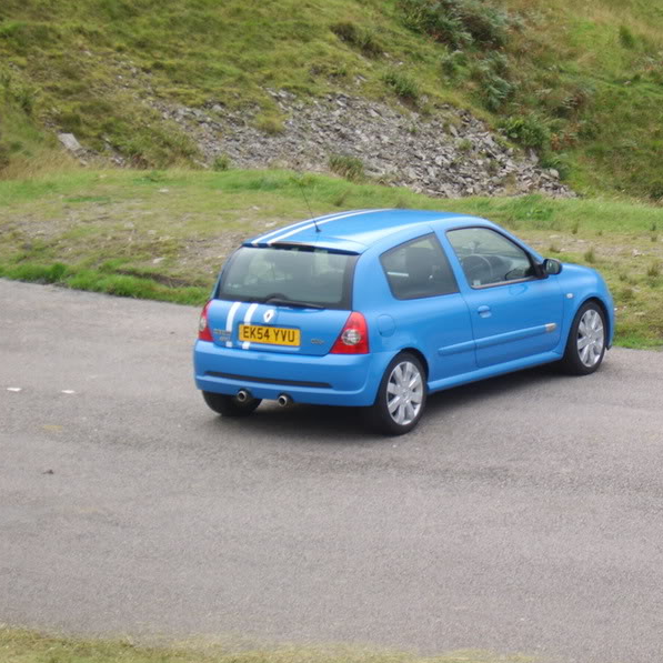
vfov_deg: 16.9
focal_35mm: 103
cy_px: 332
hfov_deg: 16.9
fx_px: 2232
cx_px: 435
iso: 50
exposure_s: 1/50
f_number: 4.9
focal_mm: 22.74
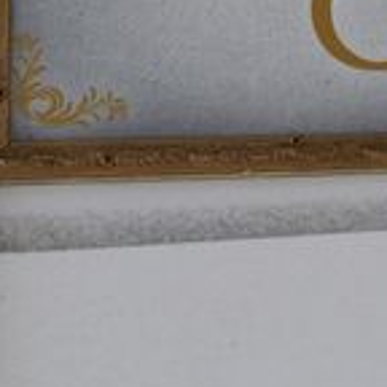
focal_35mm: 100
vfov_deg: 17.0
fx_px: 1265
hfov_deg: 16.5
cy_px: 7
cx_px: 492
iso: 250
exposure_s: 1/250
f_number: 8
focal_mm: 24
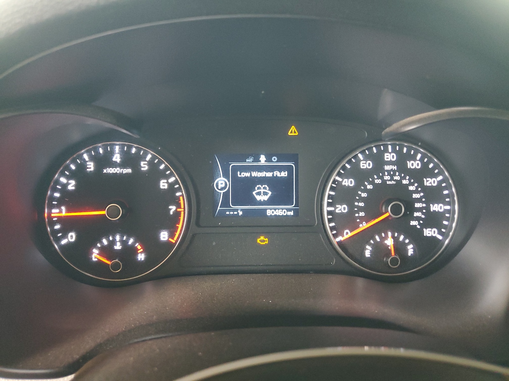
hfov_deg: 67.3
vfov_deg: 53.1
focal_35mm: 26
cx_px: 254
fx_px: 382
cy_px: 190
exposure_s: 1/24
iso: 283
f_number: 1.5
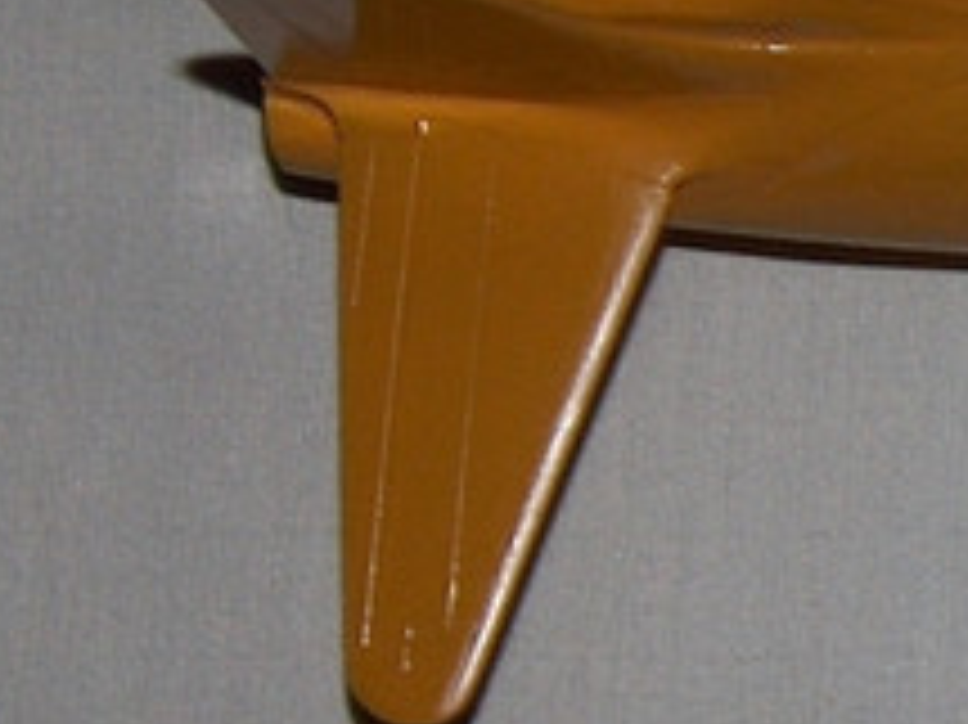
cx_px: 1911
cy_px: 234
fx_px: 5142
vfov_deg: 8.1
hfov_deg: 10.0
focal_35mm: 184
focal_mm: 7.6
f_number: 2.8
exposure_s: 1/60
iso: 100
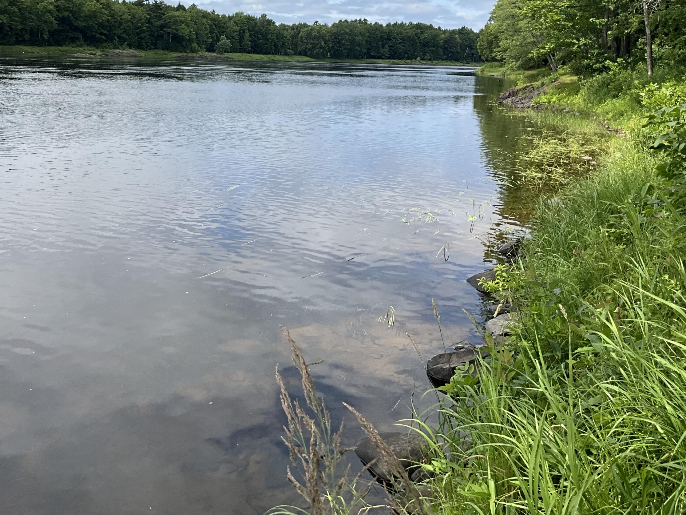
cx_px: 263
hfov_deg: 47.5
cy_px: 188
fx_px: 773
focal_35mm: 39
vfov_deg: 36.6
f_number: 1.8
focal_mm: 3
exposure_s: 1/1730
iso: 25
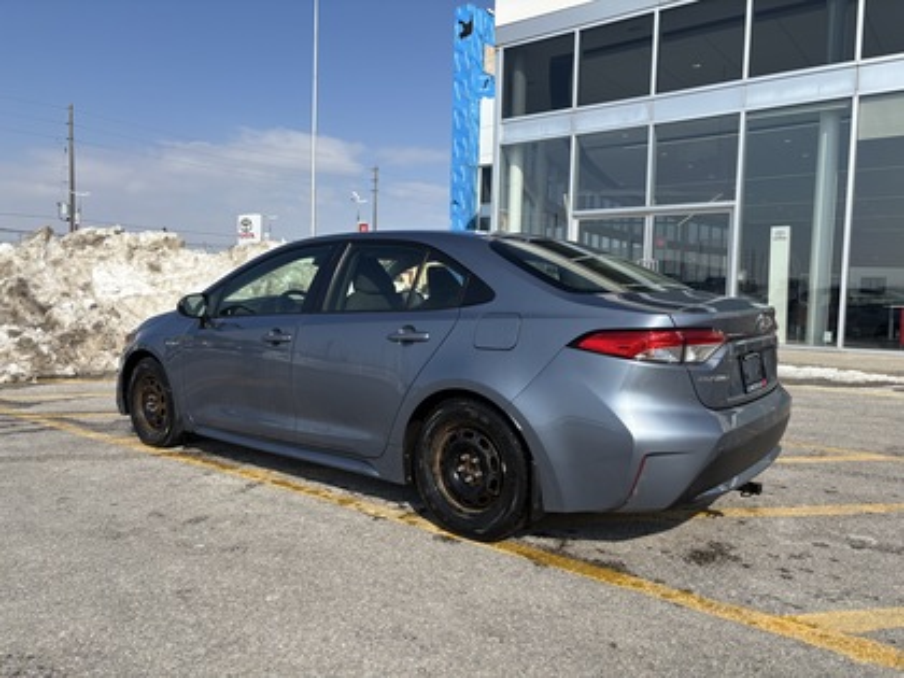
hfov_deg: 67.3
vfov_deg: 53.1
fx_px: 679
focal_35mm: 26
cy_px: 339
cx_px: 452
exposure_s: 1/4854
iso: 50
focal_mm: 5.96
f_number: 1.6
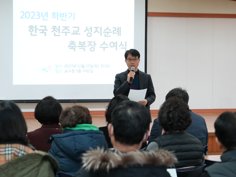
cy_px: 73
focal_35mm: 105
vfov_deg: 14.1
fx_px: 716
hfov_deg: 18.7
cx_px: 131
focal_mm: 70
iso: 3200
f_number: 4.5
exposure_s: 1/160
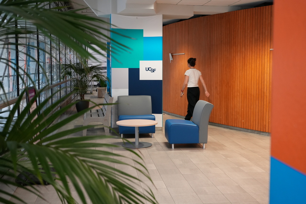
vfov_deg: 29.9
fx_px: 382
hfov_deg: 43.6
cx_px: 153
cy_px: 102
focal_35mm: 45
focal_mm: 45
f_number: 5.6
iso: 3200
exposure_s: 1/50
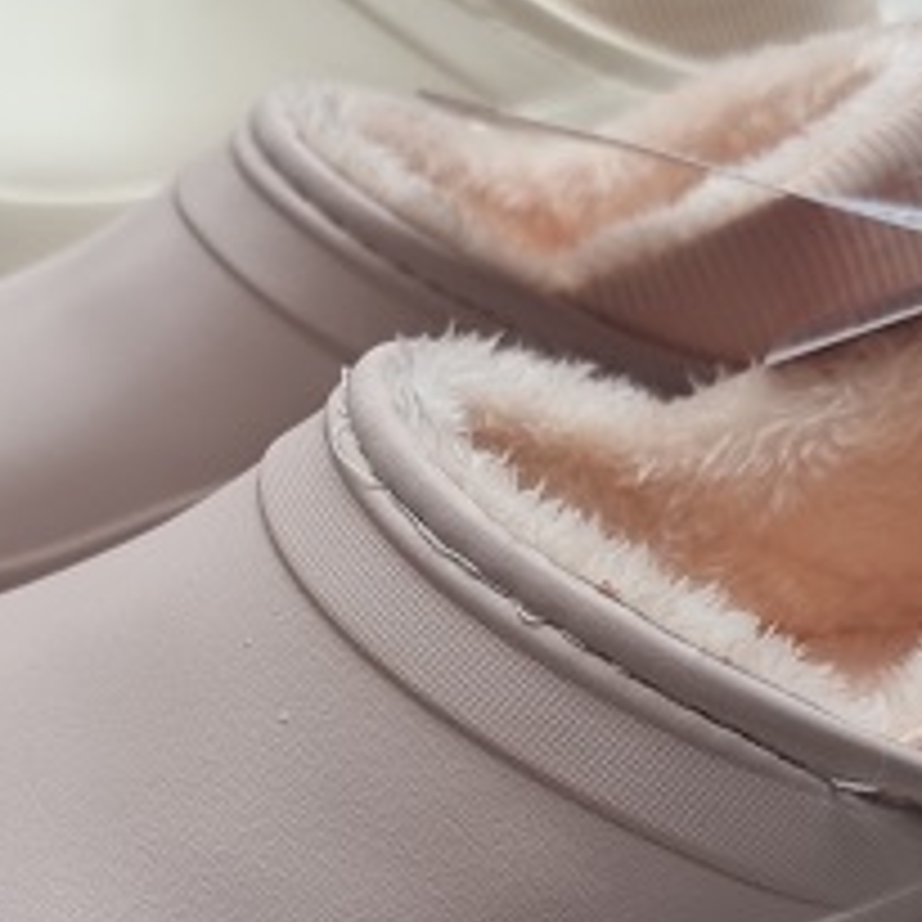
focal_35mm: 62
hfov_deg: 27.7
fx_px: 1868
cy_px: 747
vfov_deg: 27.1
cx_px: 504
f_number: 1.8
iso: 80
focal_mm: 6.7
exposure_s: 1/120
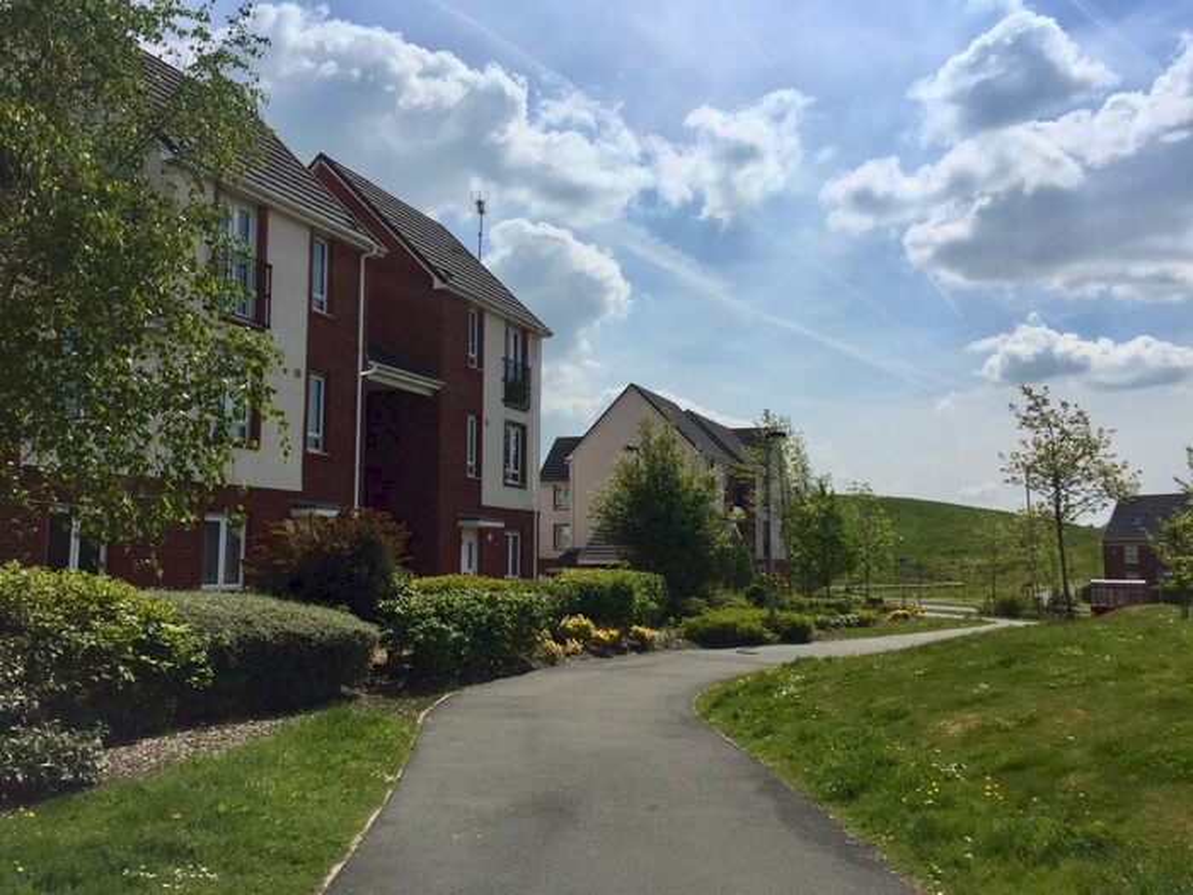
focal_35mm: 29
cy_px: 448
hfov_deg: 61.7
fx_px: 999
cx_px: 596
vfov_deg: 48.2
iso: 32
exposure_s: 1/6623
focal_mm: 4.15
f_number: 2.2
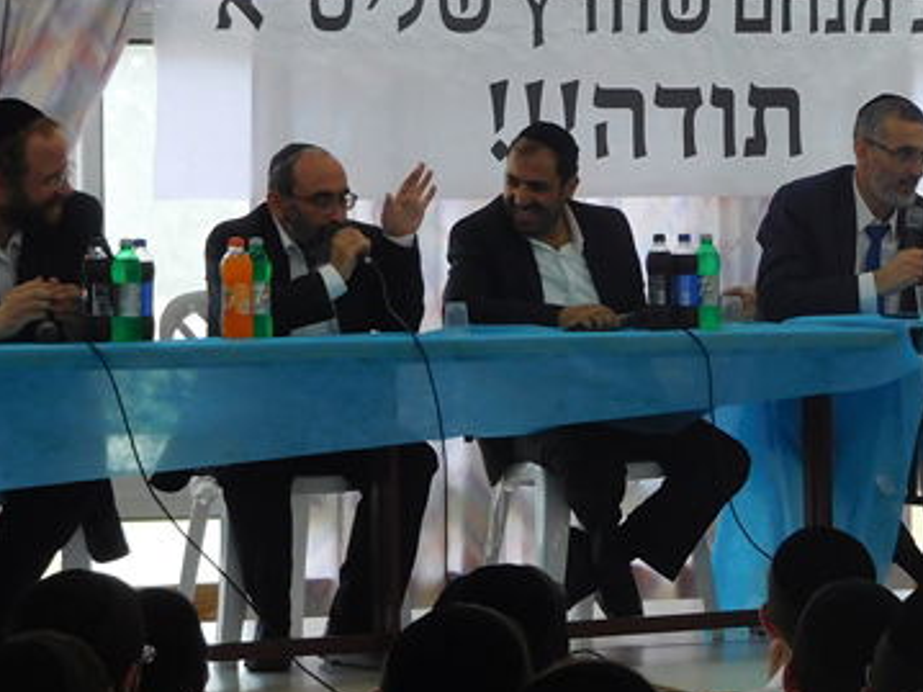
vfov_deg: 9.5
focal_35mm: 156
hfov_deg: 12.6
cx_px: 815
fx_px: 4158
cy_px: 244
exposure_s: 1/30
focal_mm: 12.5
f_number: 4.5
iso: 140
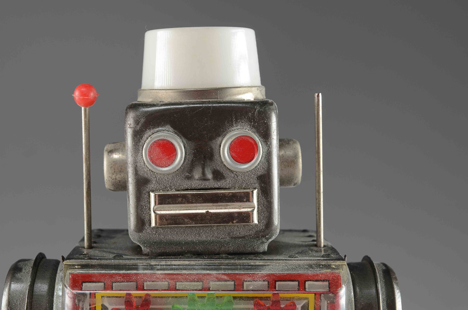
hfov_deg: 33.5
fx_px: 778
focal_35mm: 60
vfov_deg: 22.5
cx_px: 234
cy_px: 155
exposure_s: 1/80
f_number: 10
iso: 100
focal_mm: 40
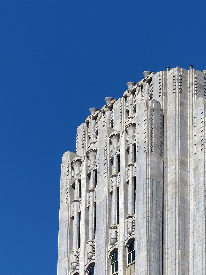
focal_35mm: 303
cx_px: 103
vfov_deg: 6.5
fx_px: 2404
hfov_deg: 4.9
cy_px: 138
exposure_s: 1/1600
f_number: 5
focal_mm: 54.5
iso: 100
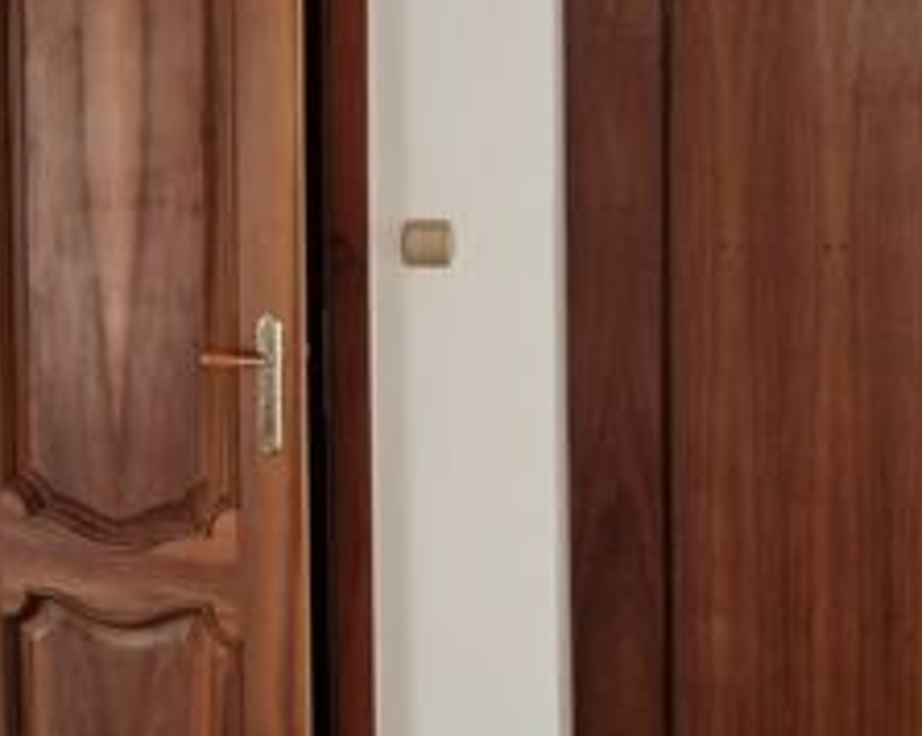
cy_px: 178
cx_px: 122
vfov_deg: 20.5
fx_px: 2018
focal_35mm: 74
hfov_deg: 25.1
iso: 400
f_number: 1.8
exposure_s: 1/50
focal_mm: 6.7
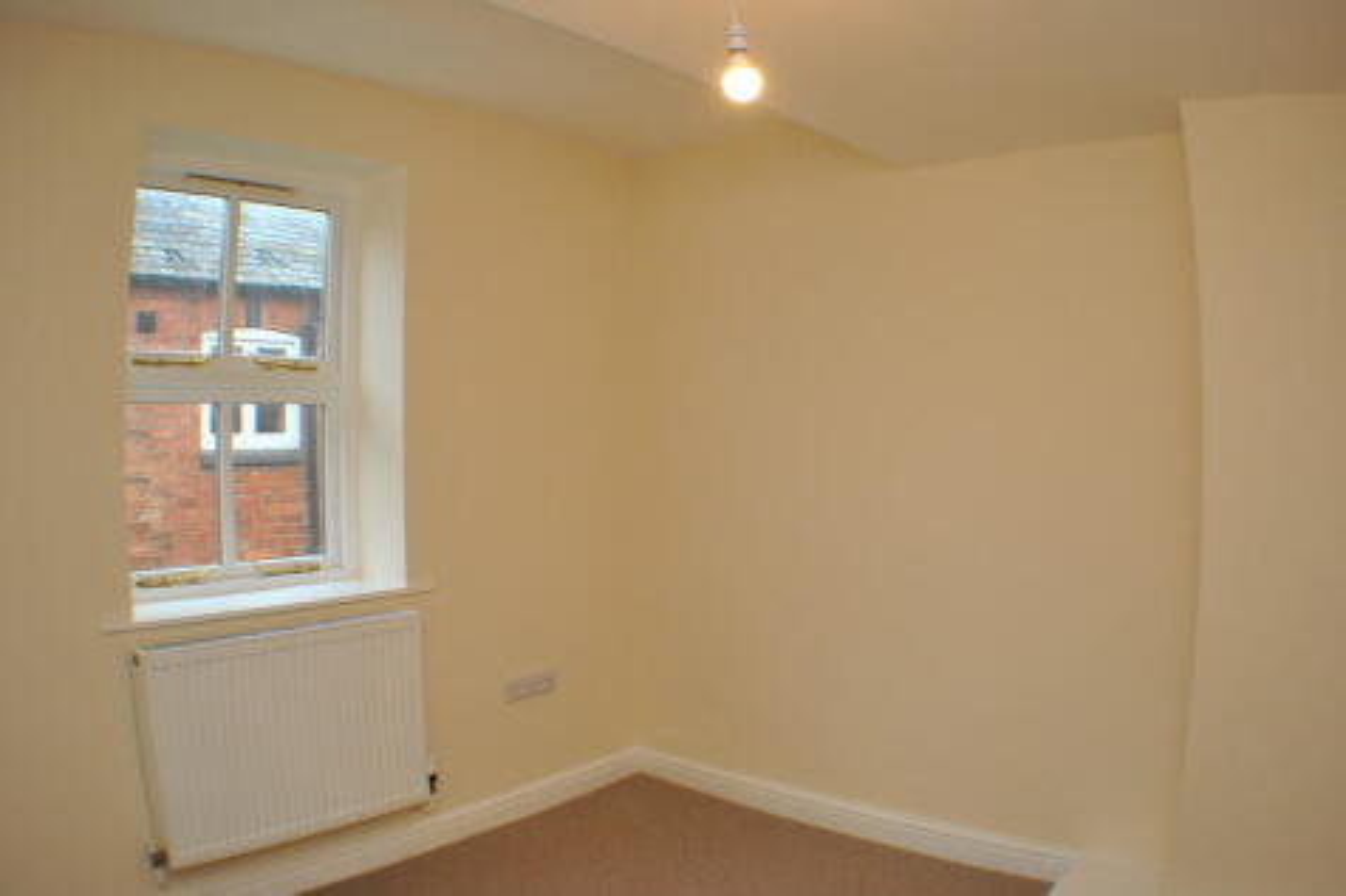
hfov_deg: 53.1
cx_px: 673
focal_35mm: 36
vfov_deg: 36.8
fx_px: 1345
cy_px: 448
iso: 200
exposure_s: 1/60
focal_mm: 24
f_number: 4
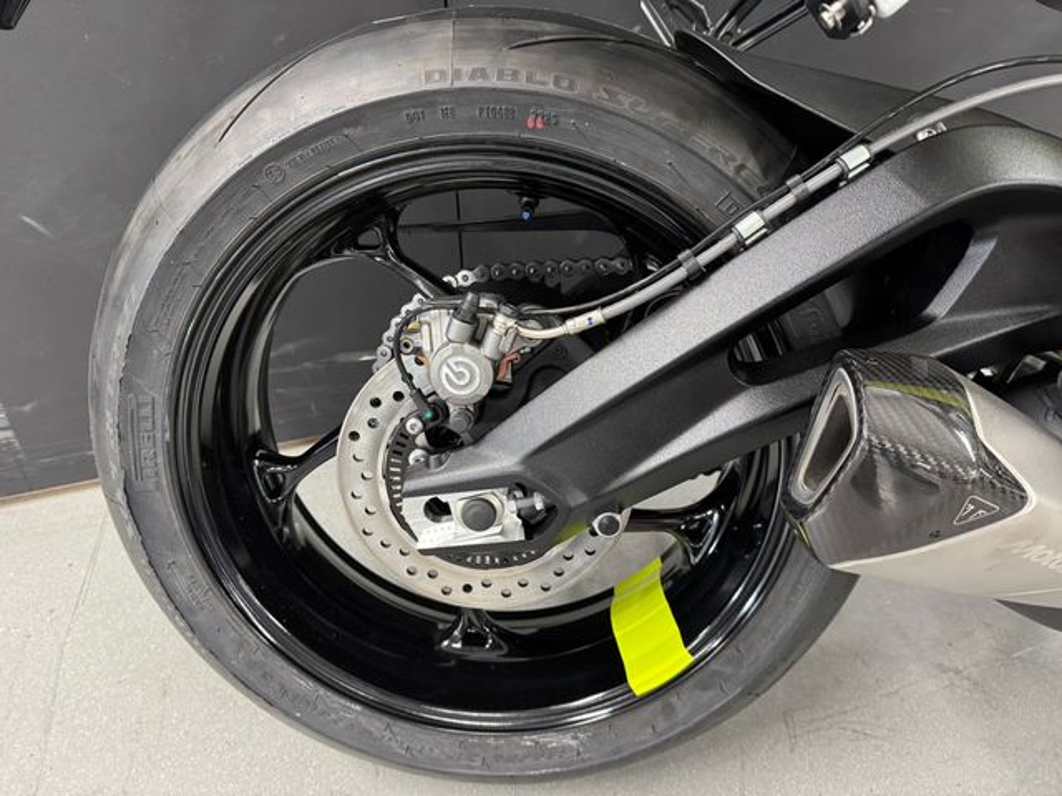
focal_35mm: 24
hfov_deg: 71.6
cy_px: 398
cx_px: 531
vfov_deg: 56.8
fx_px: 736
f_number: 1.78
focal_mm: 6.76
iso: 500
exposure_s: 1/50
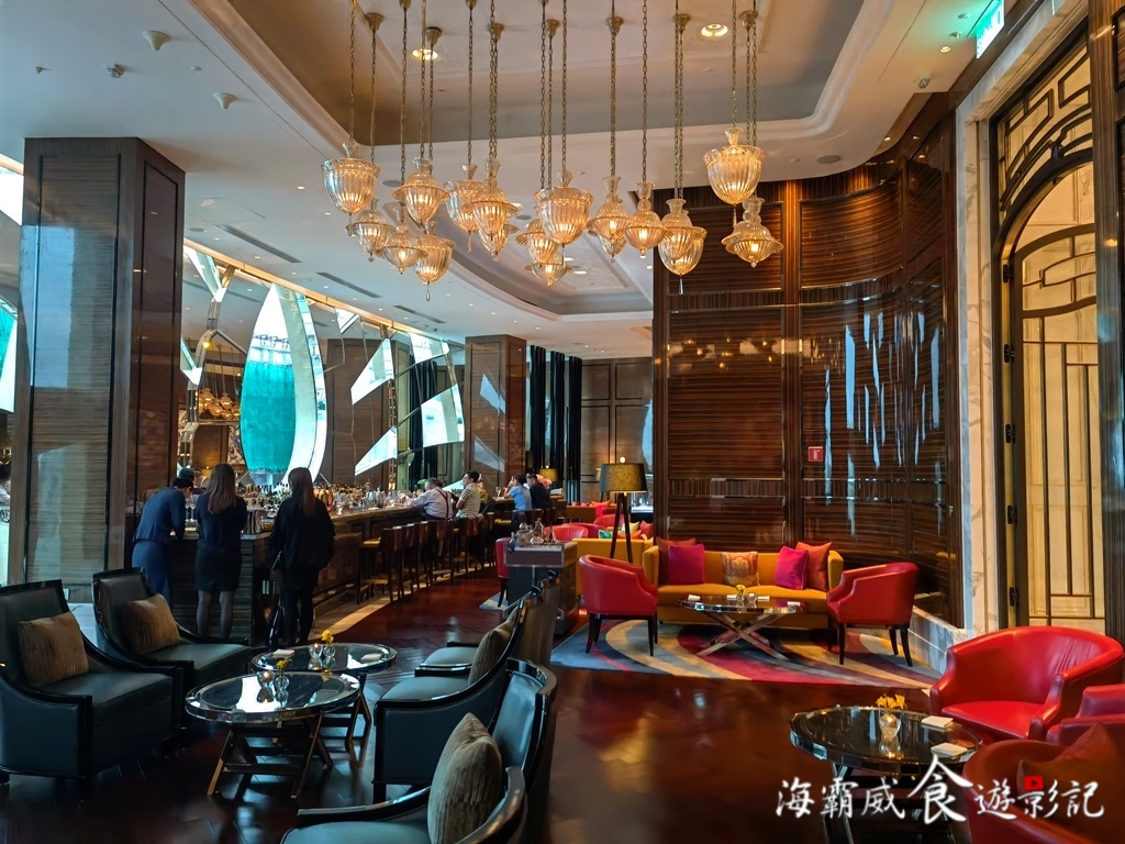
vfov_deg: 51.4
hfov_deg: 65.3
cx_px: 562
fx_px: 877
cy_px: 422
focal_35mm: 27
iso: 500
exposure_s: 1/33.3
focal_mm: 5.54
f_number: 1.8
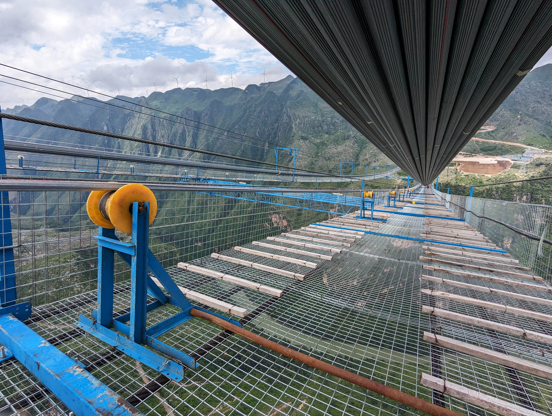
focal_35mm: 16
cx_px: 276
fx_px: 256
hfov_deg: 94.4
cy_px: 208
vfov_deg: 78.2
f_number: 2.2
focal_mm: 2.35
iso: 51
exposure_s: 1/1565
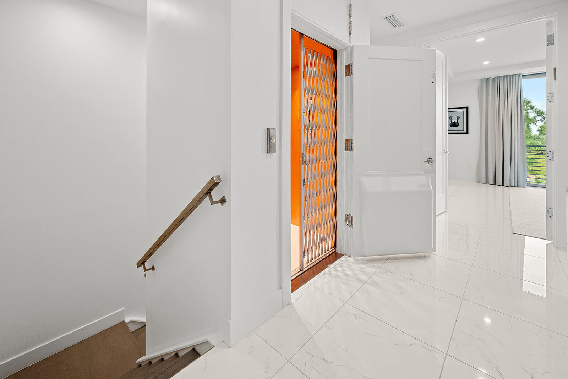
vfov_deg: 81.3
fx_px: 221
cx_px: 284
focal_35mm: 14
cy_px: 190
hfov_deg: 104.2
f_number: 9
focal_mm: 14
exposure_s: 1/15
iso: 1000
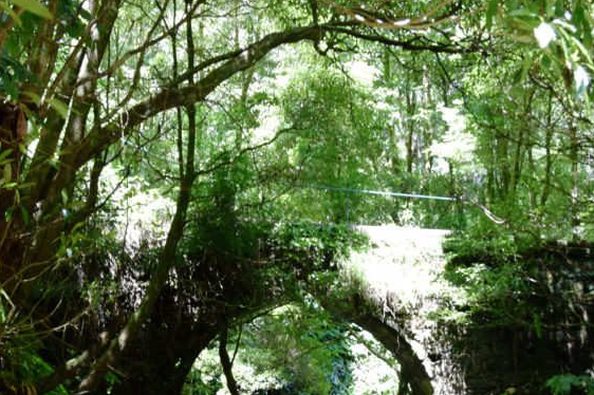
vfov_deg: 24.8
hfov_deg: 37.5
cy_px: 354
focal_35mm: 53
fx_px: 874
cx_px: 280
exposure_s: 1/80
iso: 400
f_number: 4.5
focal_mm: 16
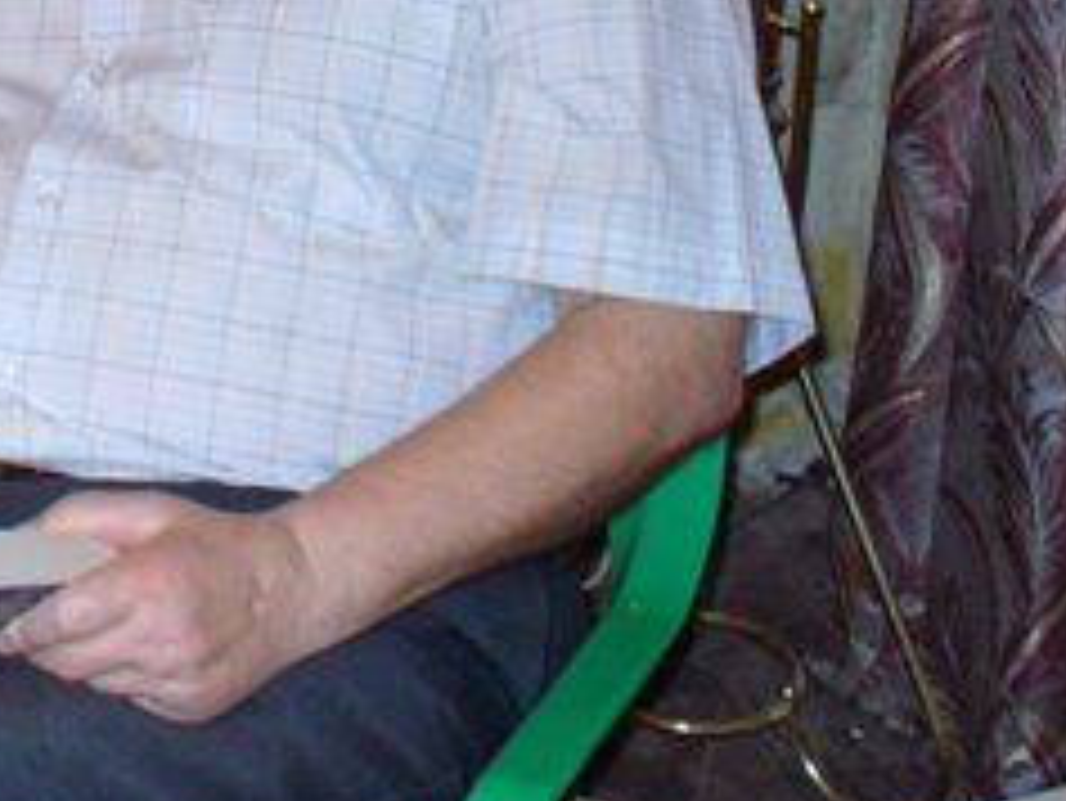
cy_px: -256
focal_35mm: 110
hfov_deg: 16.8
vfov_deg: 13.0
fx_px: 3389
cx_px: -324
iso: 100
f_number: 2.8
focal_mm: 6.1
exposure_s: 1/8
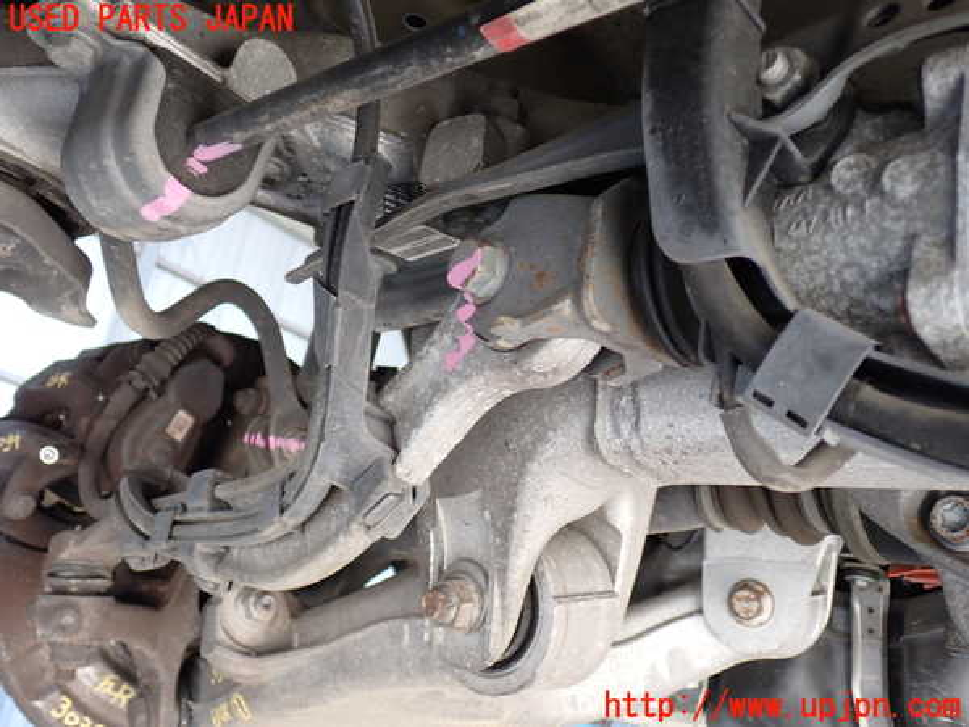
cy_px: 364
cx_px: 484
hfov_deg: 51.4
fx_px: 1008
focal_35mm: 36
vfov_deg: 39.7
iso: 200
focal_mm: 6.37
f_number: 2.5
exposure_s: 1/80
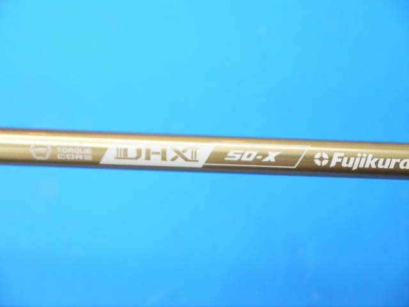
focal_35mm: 84
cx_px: 204
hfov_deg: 23.3
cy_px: 154
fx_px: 992
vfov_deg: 17.6
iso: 800
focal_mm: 42
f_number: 5.6
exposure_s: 1/80
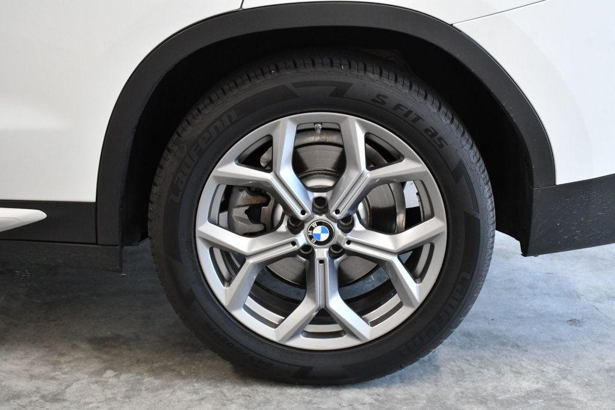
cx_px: 308
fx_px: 1025
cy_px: 205
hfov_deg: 33.4
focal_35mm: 60
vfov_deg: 22.6
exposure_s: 1/250
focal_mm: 40
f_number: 8
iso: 2500
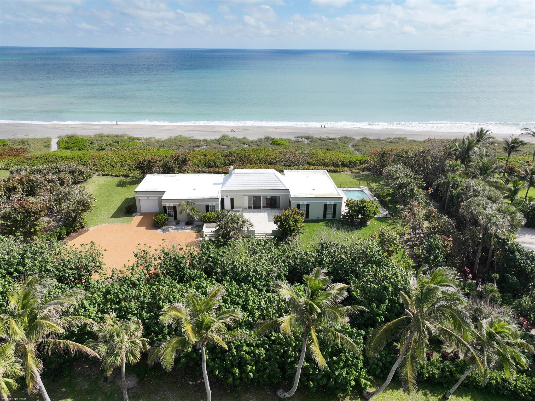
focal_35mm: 24
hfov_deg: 71.6
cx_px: 268
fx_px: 371
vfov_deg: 56.8
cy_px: 200
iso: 200
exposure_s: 1/2500
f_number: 2.8
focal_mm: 12.29
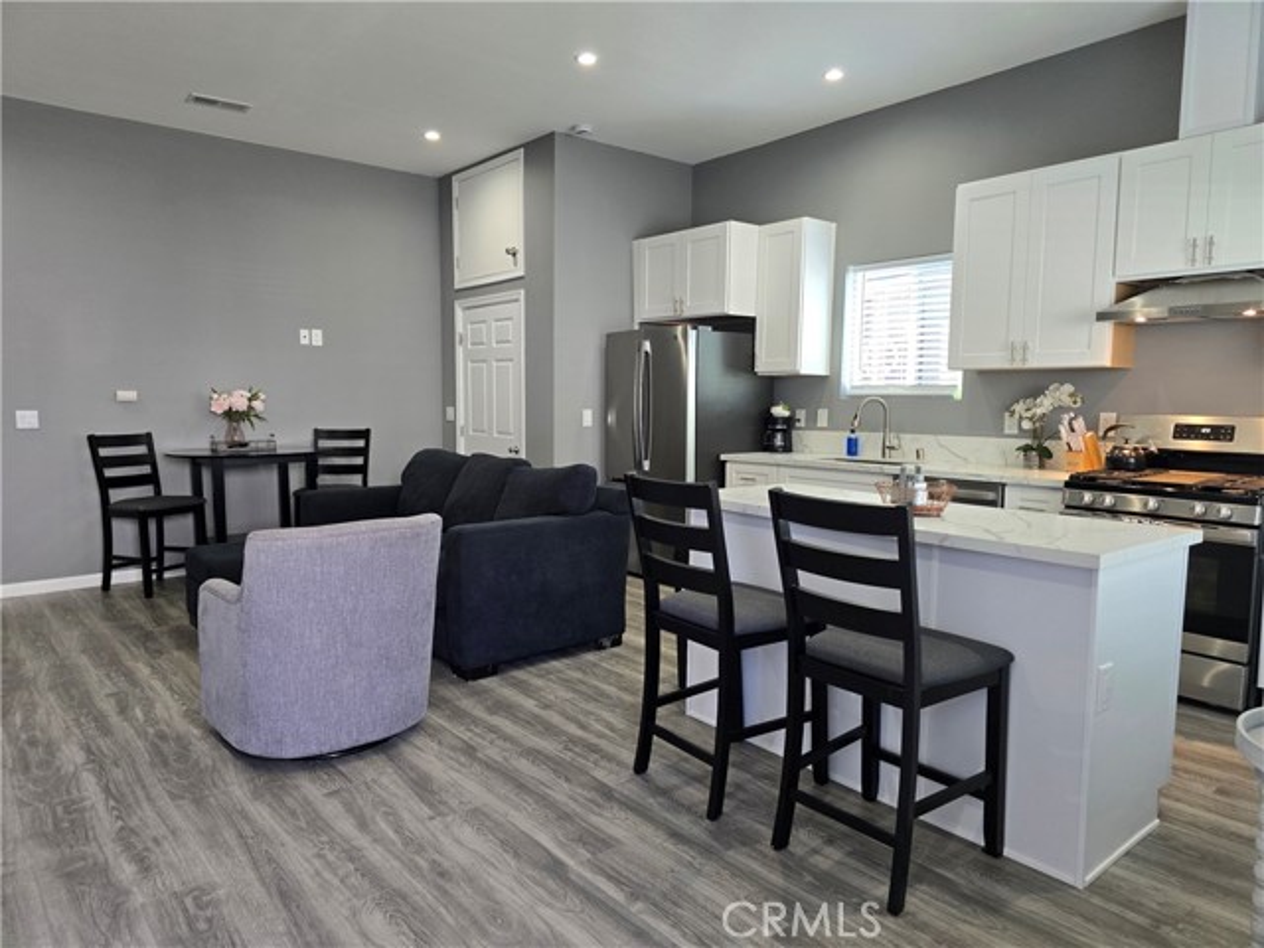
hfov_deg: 73.9
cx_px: 632
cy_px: 474
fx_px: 840
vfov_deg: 58.9
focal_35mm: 23
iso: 200
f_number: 1.7
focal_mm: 6.3
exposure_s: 1/120
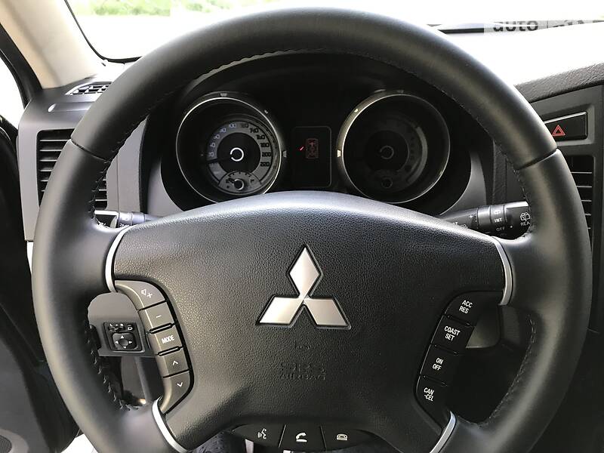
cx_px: 302
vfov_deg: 49.7
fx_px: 489
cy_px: 226
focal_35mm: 28
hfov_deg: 63.4
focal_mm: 4
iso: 40
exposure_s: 1/30
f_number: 1.8
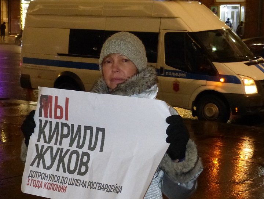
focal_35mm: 47
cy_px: 100
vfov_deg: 30.9
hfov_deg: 40.4
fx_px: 359
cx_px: 132
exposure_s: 1/60
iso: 800
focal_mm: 8.5
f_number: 3.2
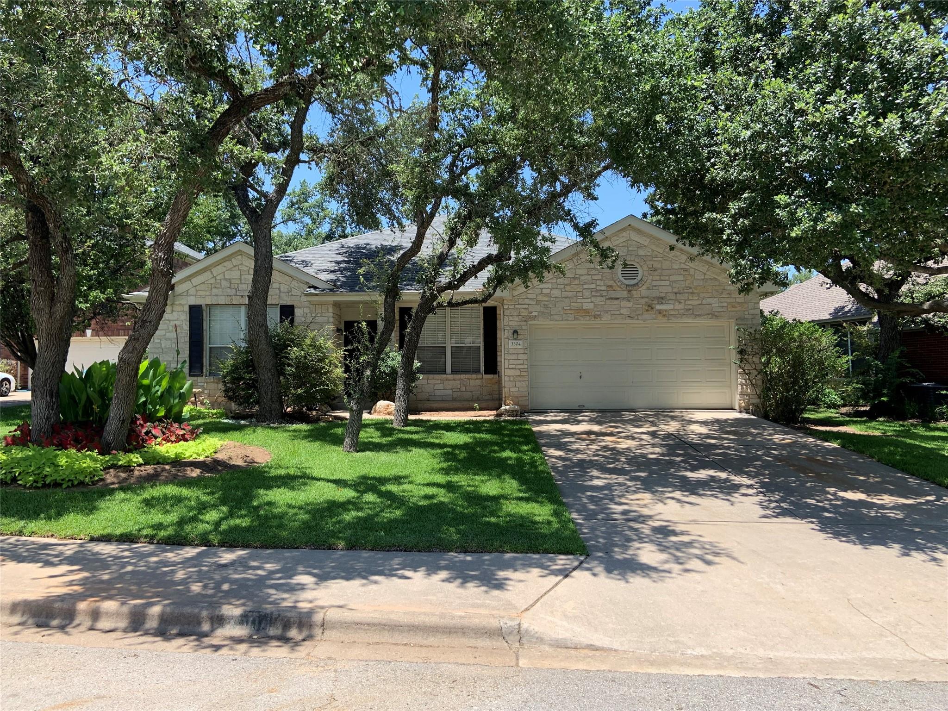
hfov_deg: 67.3
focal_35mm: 26
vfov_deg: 53.1
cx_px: 474
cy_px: 356
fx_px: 712
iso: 25
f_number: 1.8
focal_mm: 4.25
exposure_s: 1/1076
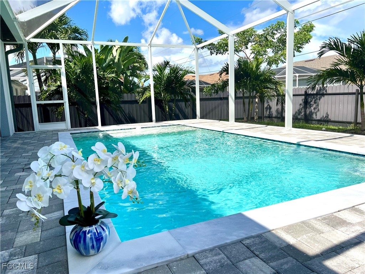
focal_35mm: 26
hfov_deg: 67.3
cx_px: 182
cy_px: 137
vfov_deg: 53.1
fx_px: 274
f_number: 1.5
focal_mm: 5.7
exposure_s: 1/3165
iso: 50
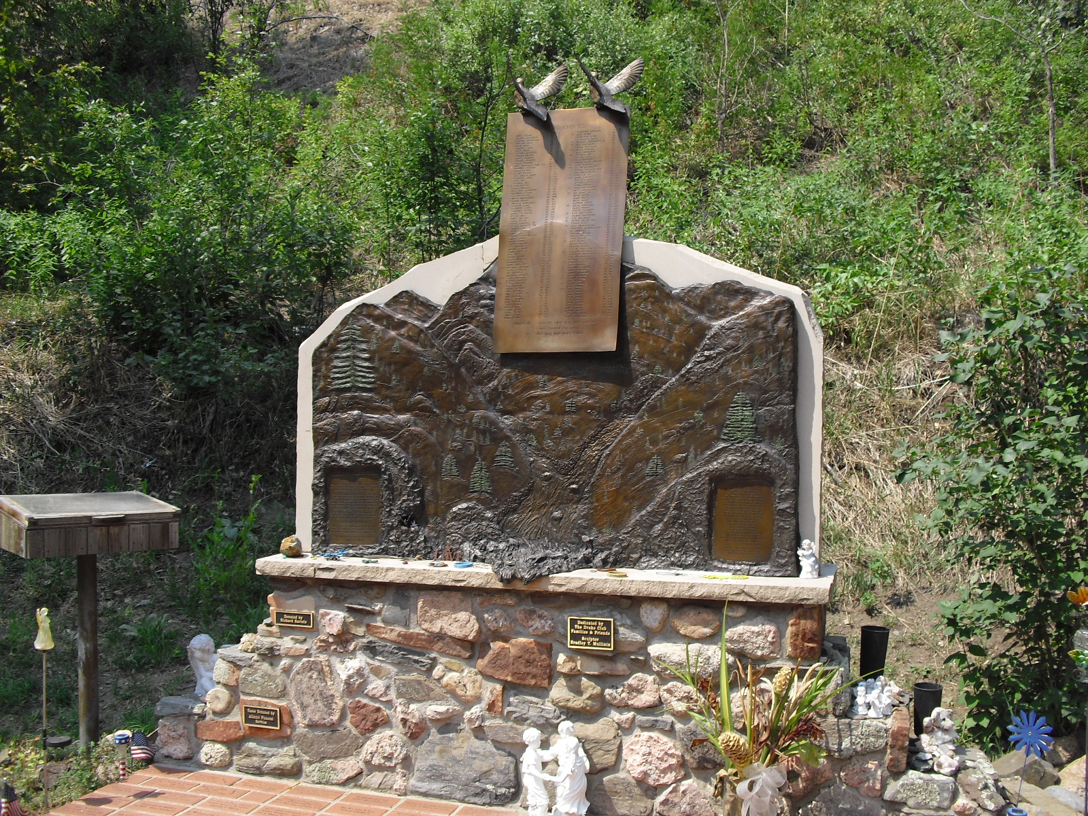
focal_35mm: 36
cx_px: 544
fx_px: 1131
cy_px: 408
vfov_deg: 39.7
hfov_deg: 51.4
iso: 100
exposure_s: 1/125
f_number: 7.8
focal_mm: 6.3
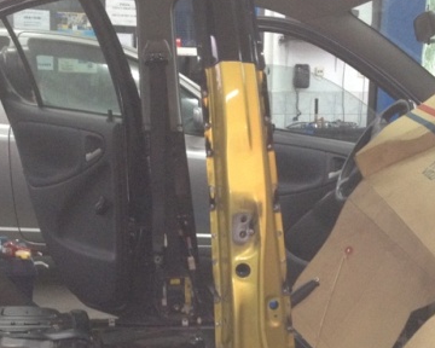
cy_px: 286
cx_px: 224
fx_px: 978
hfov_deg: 25.1
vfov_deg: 19.9
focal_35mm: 76
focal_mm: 4.28
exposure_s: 1/20
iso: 250
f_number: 2.4
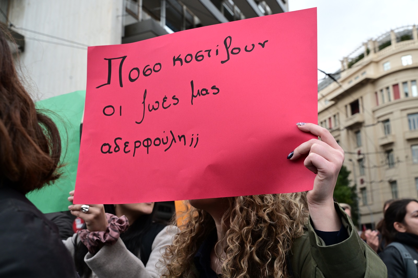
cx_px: 209
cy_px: 139
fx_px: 441
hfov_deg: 50.7
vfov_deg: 35.0
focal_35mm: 38
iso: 1250
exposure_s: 1/500
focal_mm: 38
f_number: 8
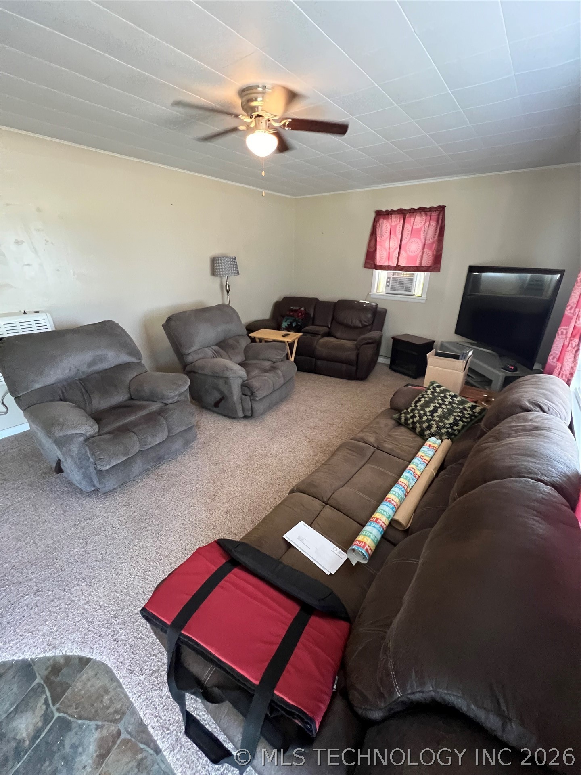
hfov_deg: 89.9
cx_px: 290
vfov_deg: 106.2
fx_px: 291
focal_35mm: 13
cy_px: 388
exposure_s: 1/60
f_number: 1.8
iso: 800
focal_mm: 1.57
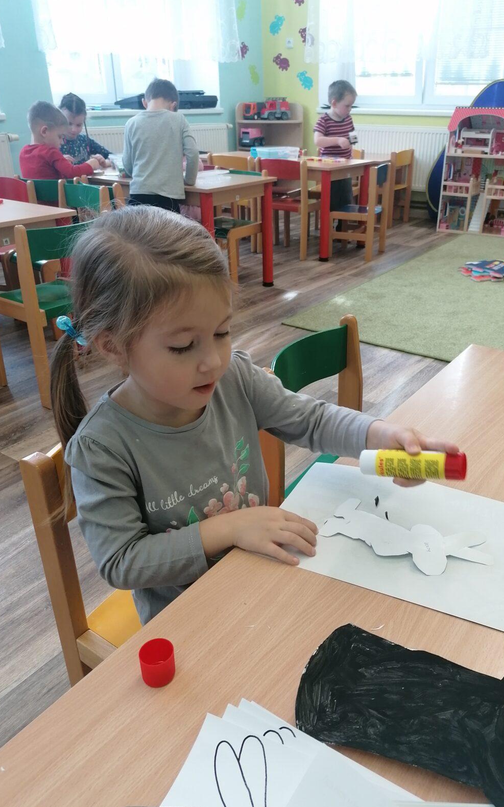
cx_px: 302
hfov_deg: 42.9
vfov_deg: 64.6
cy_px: 405
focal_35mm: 29
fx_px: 637
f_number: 1.8
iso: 100
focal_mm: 4.75
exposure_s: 1/50
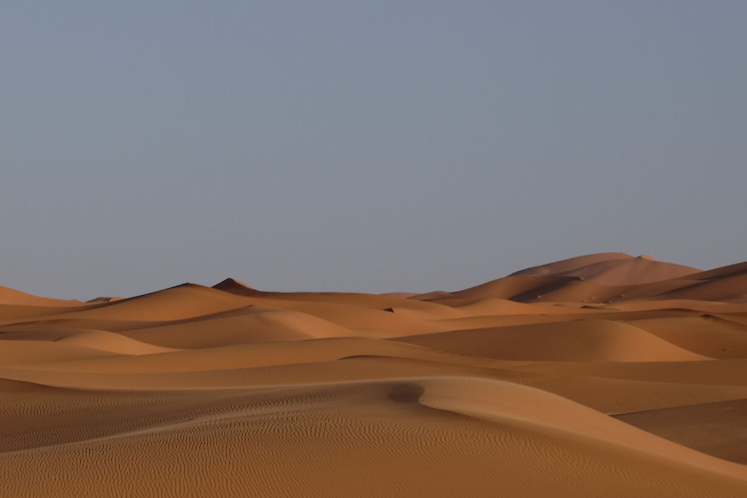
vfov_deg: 8.4
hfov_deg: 12.5
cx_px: 101
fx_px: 3382
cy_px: 332
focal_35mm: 163
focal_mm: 55
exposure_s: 1/550
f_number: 8
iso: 200
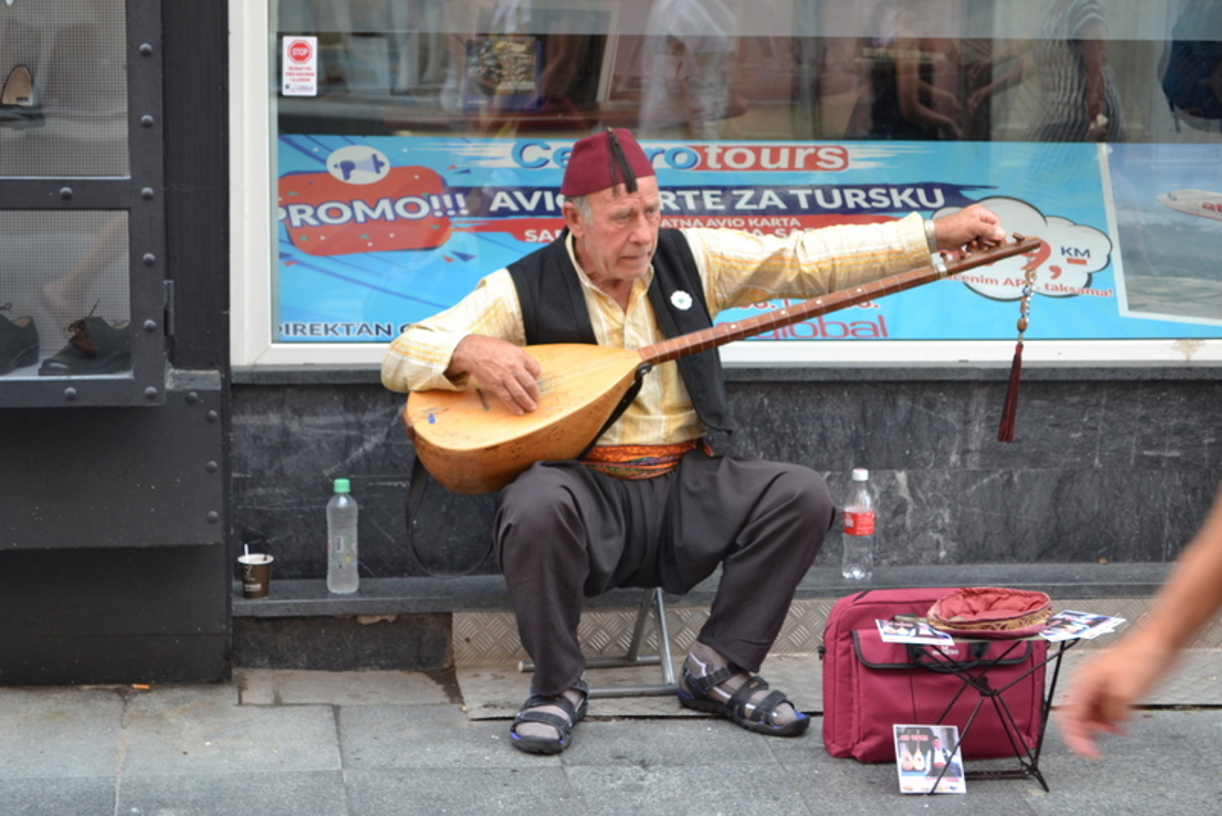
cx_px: 611
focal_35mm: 82
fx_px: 2801
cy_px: 408
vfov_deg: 16.6
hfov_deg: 24.6
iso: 400
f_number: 5.6
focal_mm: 55
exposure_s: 1/80
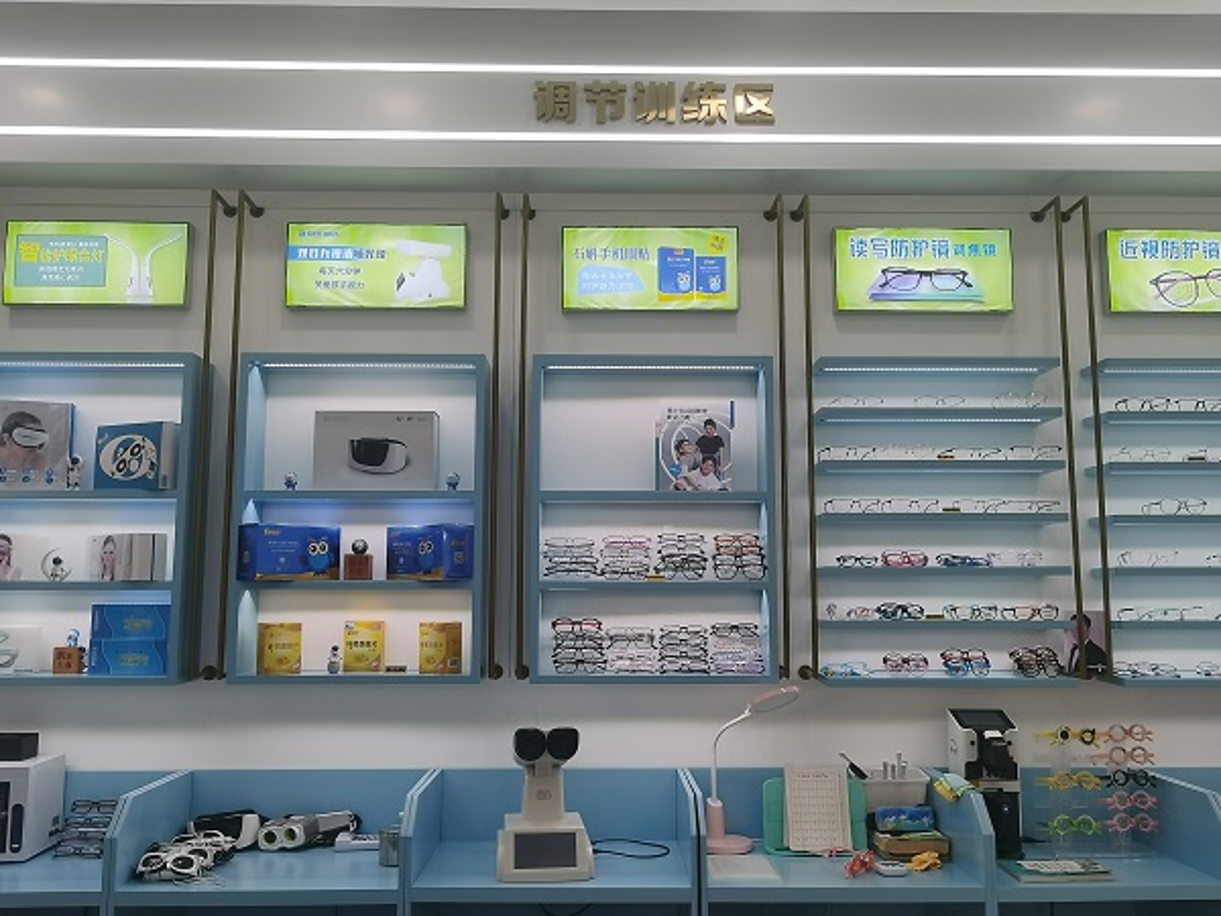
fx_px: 1058
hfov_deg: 60.0
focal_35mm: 30
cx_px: 610
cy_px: 458
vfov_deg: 46.8
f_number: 1.8
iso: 50
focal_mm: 5.58
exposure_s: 1/370
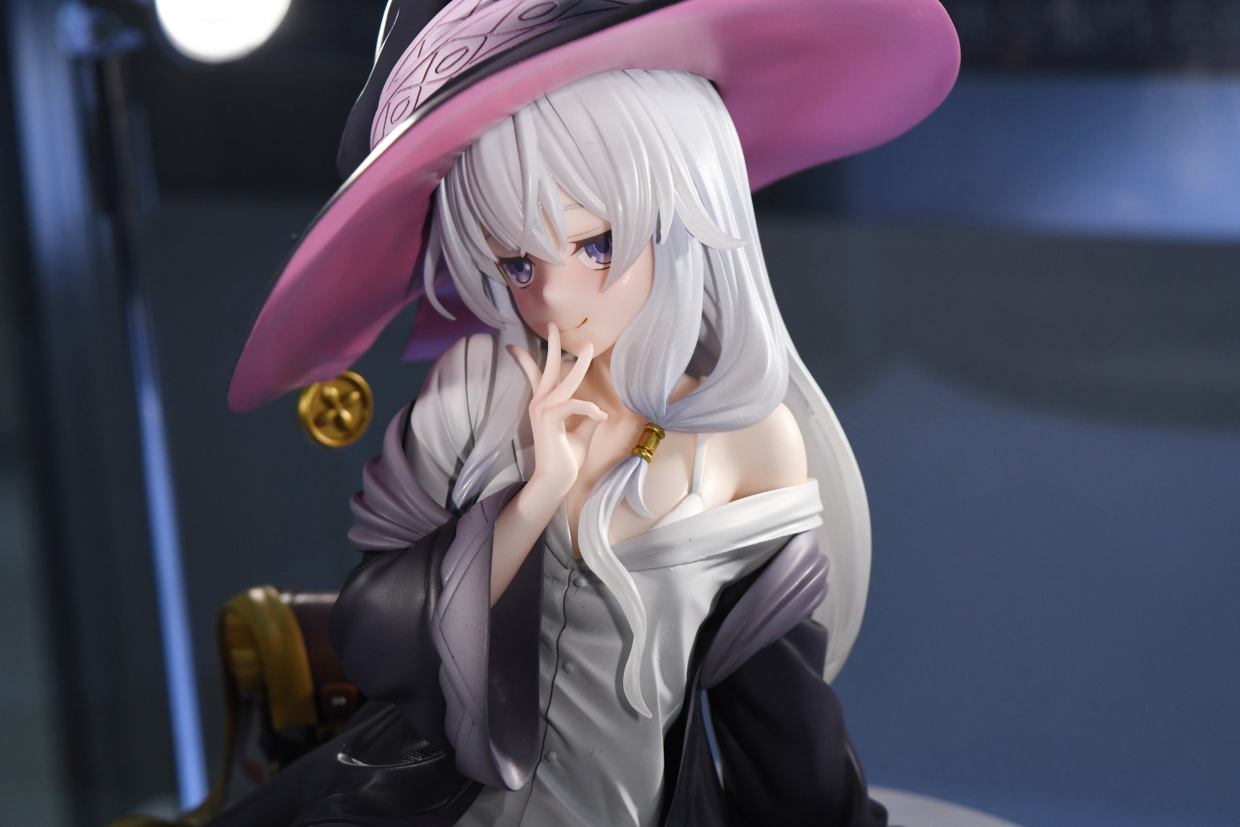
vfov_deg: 16.6
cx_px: 620
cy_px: 414
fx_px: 2841
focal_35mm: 82
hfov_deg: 24.6
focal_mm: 55
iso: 1000
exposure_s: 1/1000
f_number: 8
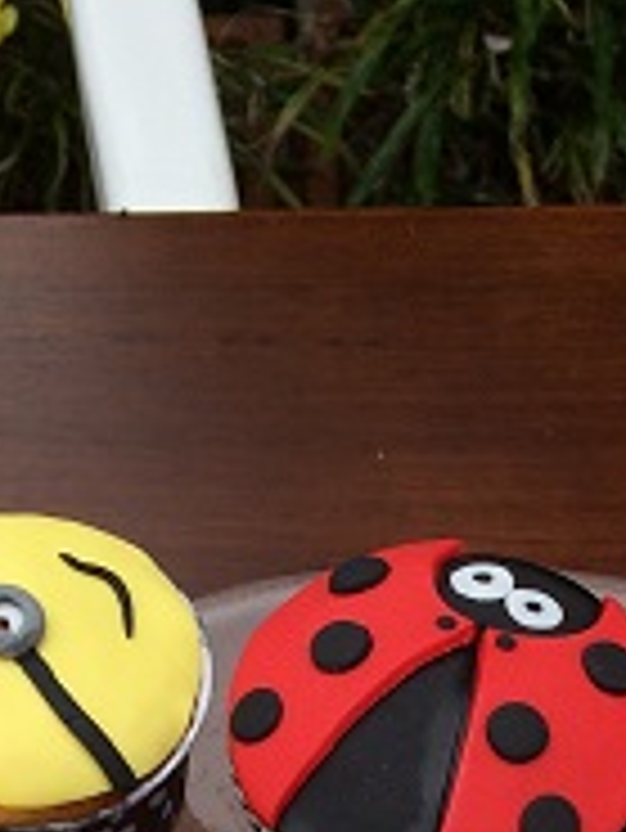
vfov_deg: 15.7
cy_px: 1471
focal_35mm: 108
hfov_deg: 13.7
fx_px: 2601
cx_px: 369
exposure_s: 1/1172
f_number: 2.2
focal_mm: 4.12
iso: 32
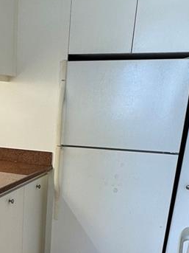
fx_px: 357
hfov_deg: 28.7
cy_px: 232
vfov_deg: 36.3
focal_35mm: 49
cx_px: 24
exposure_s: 1/120
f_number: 2.2
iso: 100
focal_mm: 2.22
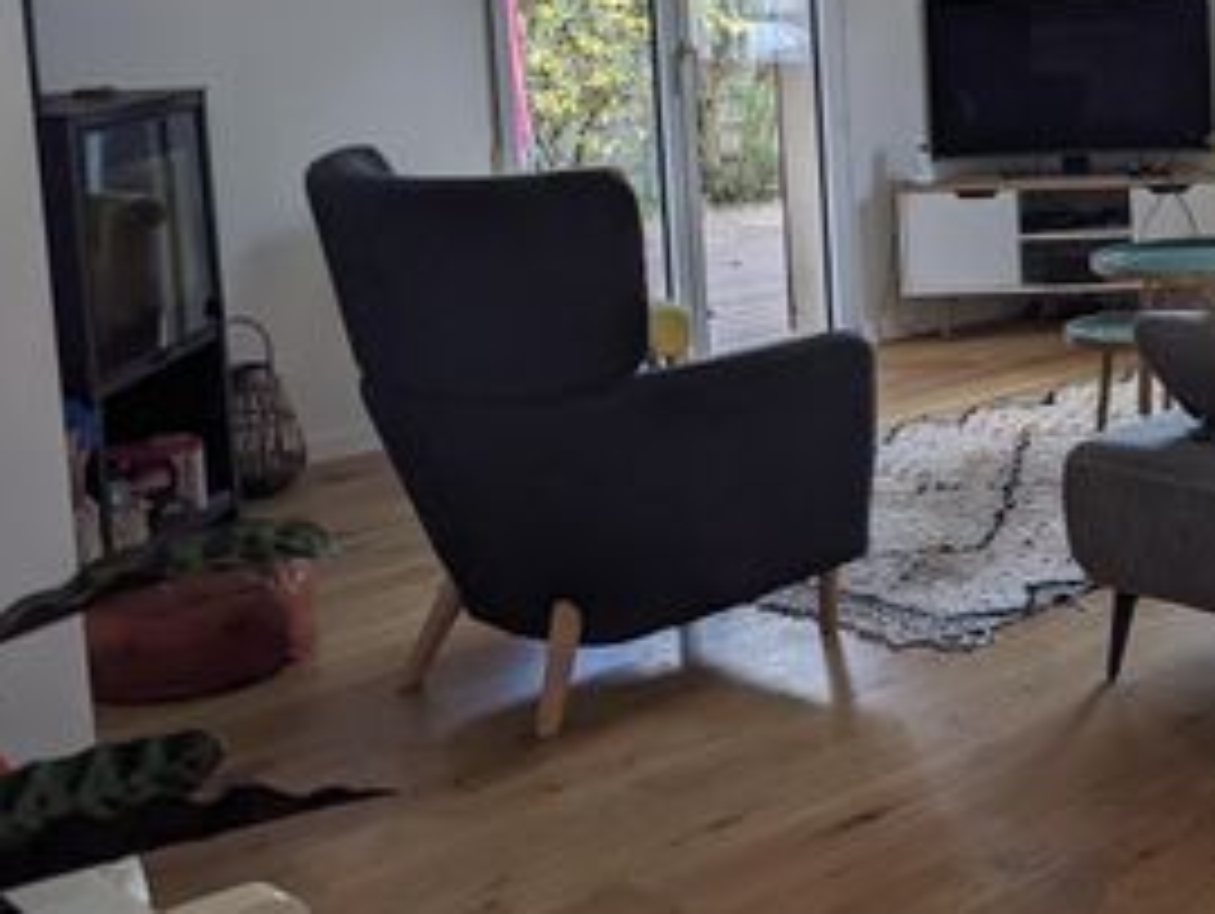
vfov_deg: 24.0
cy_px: 167
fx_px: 2108
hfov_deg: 29.1
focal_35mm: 60
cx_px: 1336
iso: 47
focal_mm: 4.38
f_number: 1.73
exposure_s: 1/264
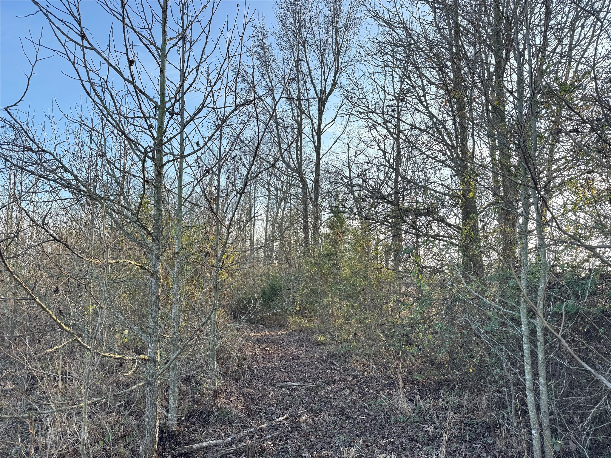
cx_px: 306
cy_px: 229
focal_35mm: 24
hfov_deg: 71.6
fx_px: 424
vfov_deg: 56.8
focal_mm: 6.76
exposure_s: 1/562
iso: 80
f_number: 1.78
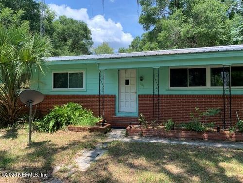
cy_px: 92
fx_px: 183
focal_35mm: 26
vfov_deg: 53.1
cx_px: 122
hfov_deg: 67.3
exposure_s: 1/620
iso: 25
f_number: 1.8
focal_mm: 4.25
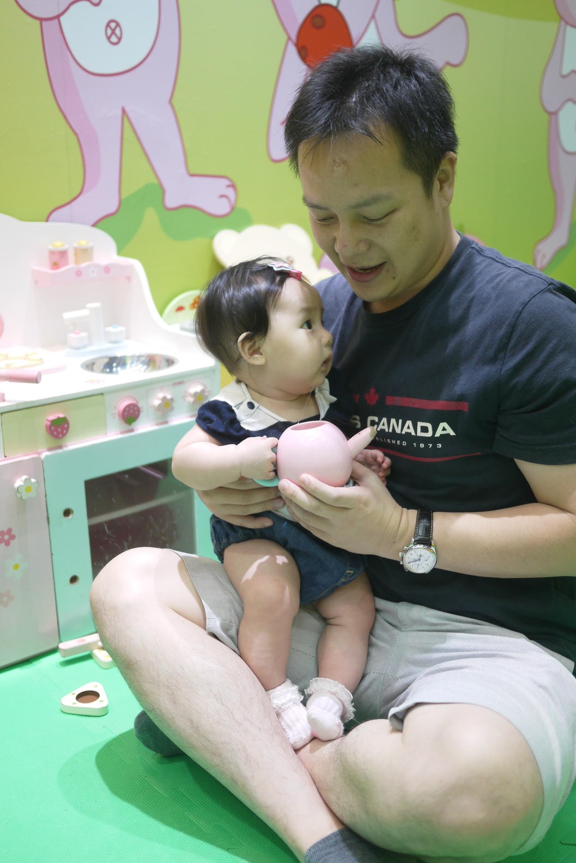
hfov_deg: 31.9
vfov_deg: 46.4
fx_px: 1008
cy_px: 434
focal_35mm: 42
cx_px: 288
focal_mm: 20
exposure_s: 1/60
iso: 200
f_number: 1.7
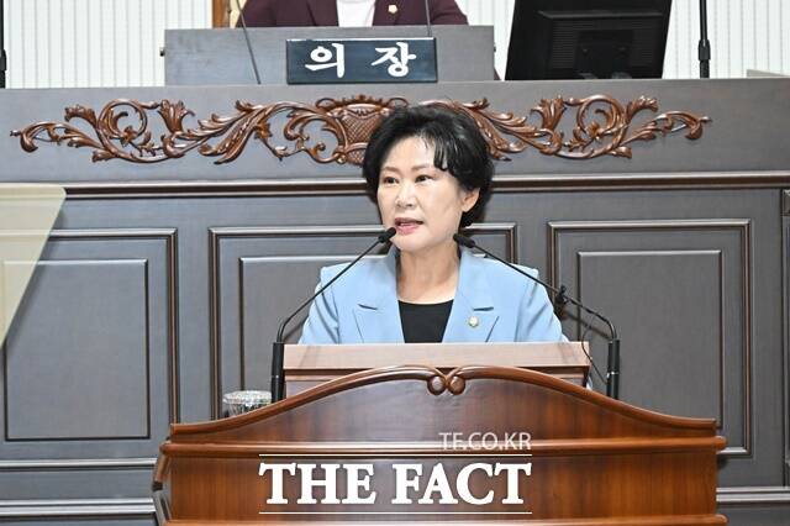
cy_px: 263
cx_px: 395
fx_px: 6580
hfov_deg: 6.9
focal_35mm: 300
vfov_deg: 4.6
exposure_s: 1/250
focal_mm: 200
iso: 5000
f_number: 6.3
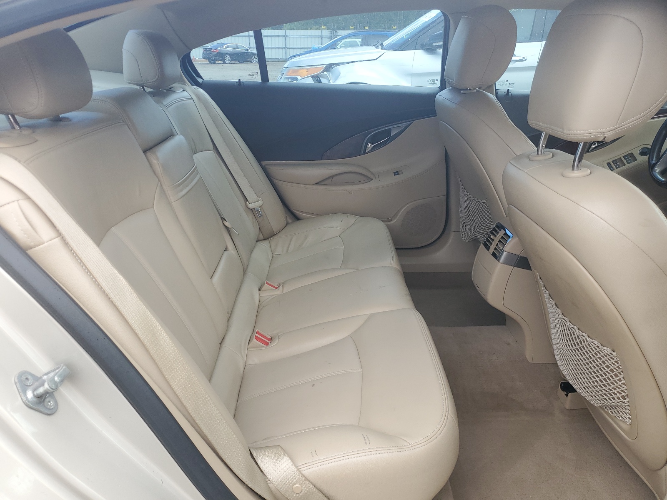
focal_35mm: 26
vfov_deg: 53.1
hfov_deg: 67.3
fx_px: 501
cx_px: 334
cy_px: 250
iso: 50
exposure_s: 1/400
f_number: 1.5
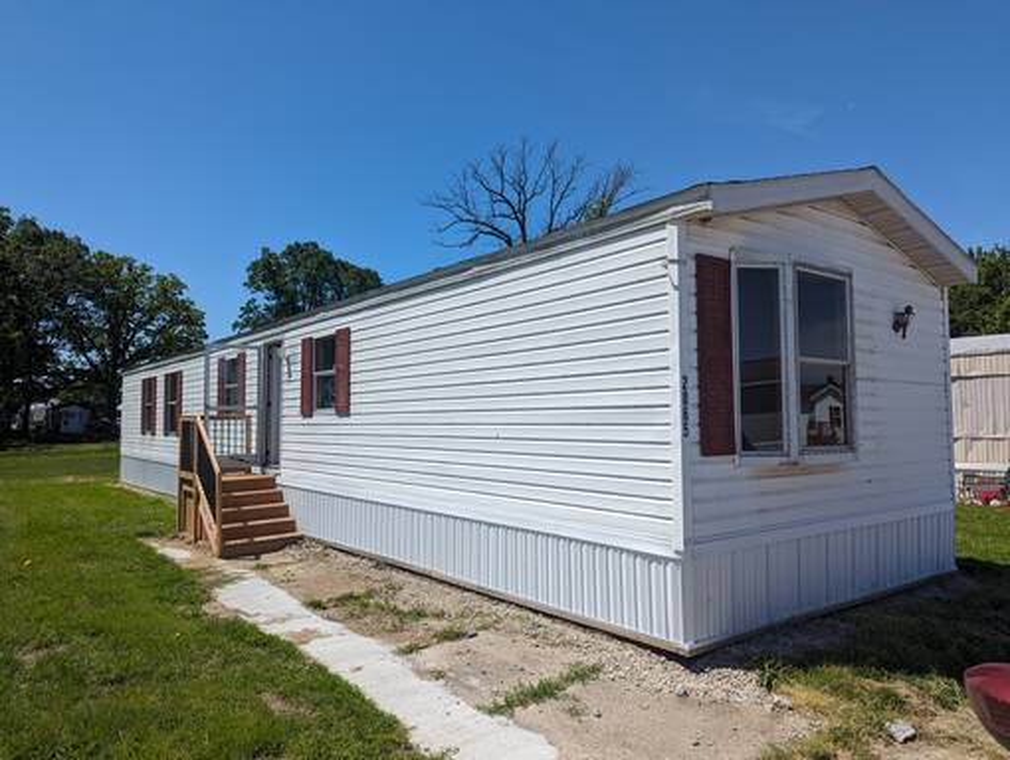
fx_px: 701
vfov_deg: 56.9
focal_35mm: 24
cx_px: 505
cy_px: 380
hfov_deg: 71.5
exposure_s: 1/3236
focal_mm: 6.81
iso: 52
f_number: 1.85
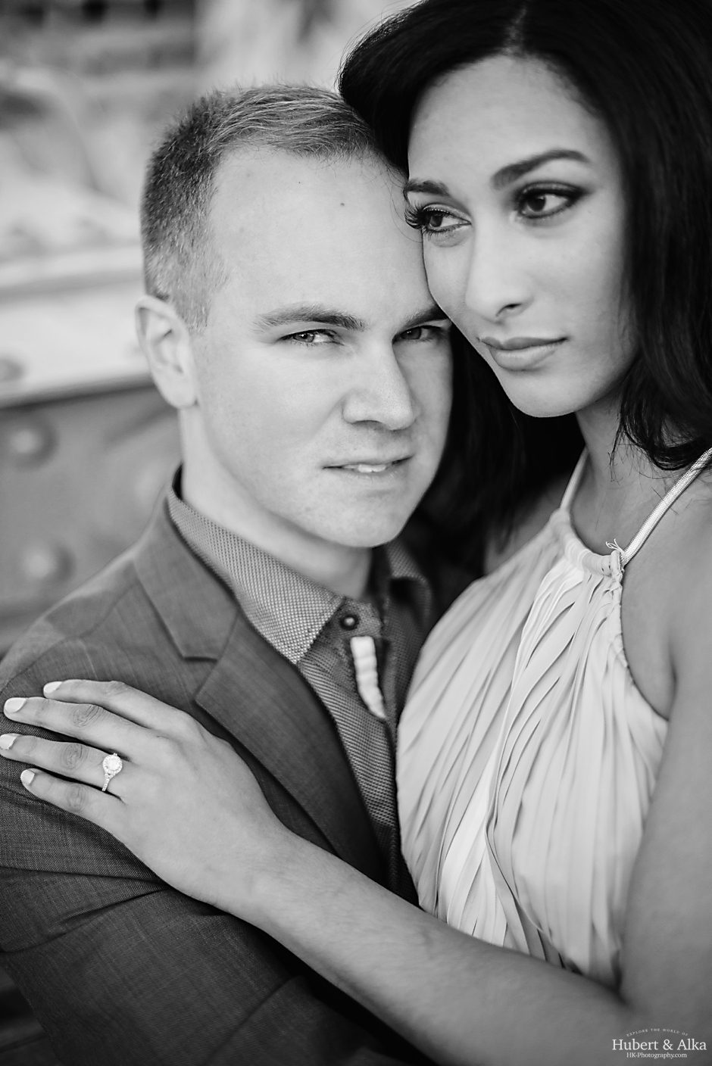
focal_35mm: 50
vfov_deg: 39.6
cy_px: 533
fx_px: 1482
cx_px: 356
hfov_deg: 27.0
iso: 400
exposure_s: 1/1250
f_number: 1.4
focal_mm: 50
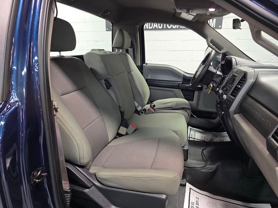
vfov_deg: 58.9
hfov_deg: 73.9
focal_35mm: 23
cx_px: 139
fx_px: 185
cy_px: 104
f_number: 1.7
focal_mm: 6.3
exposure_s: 1/120
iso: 320
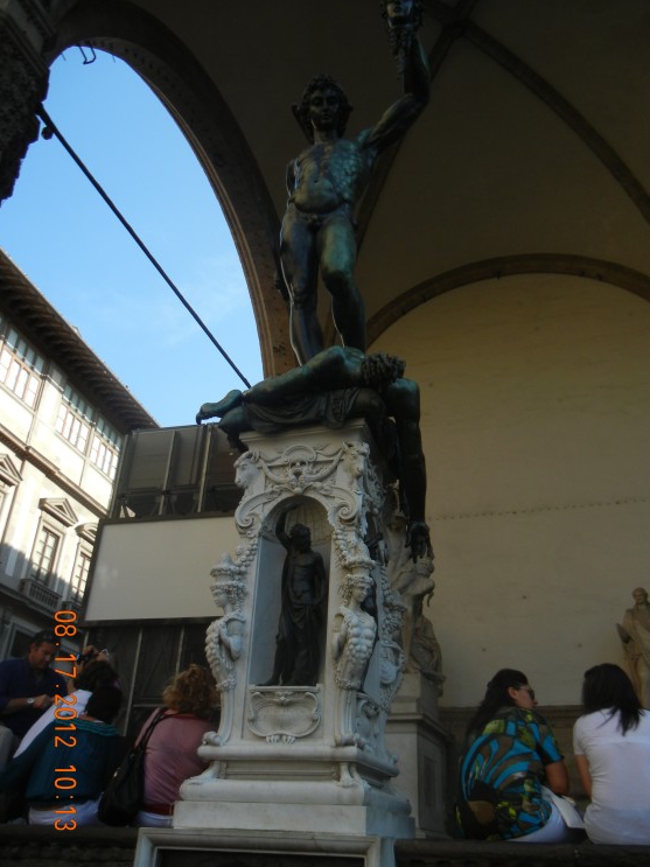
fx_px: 776
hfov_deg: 45.4
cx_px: 331
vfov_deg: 58.4
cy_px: 438
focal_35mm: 31
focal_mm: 5.4
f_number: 3.5
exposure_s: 1/650
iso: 160
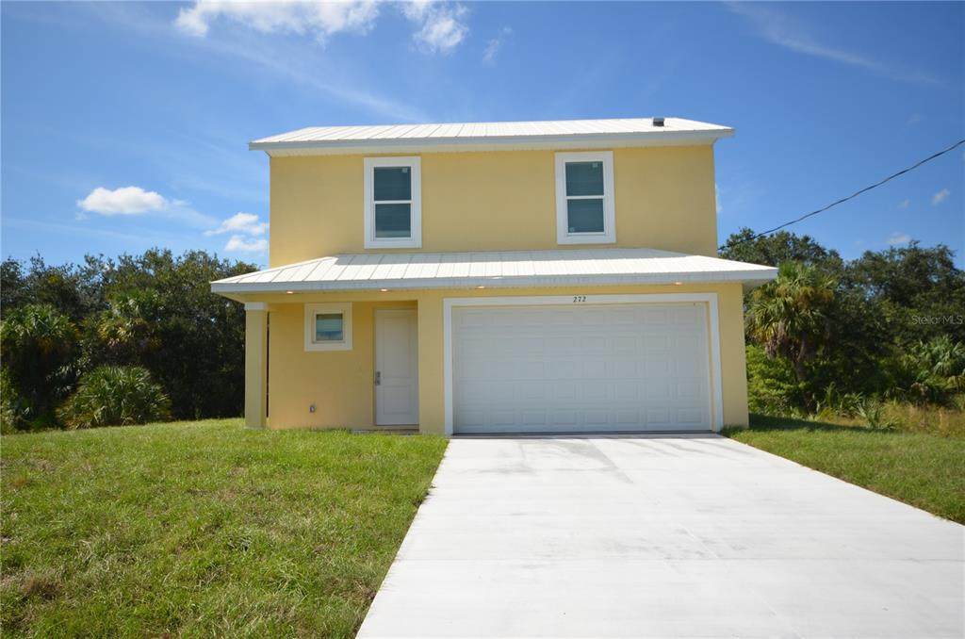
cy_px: 320
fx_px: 802
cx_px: 482
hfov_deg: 62.0
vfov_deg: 43.4
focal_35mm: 30
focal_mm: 20
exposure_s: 1/250
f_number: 9
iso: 100
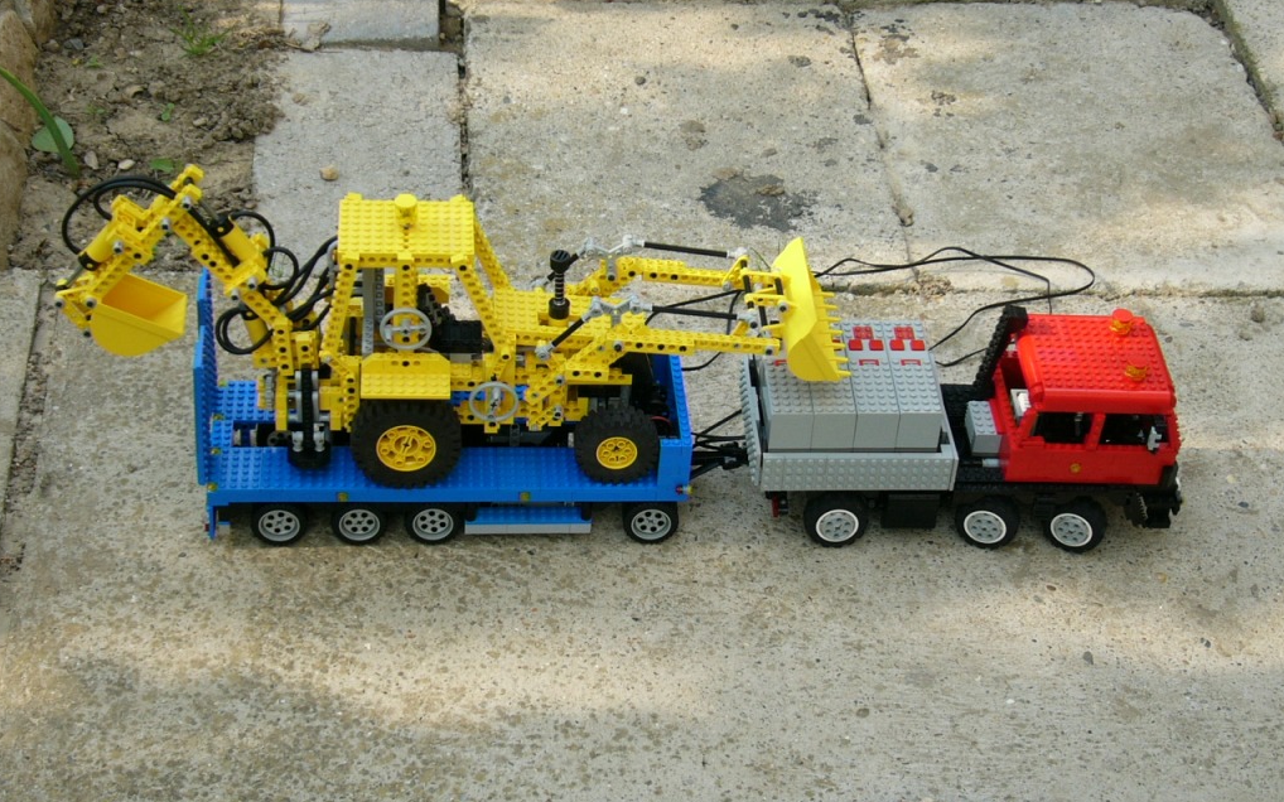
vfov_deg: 20.3
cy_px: 426
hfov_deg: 32.0
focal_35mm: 64
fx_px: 2239
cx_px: 642
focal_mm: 10
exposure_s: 1/160
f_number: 3.7
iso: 50
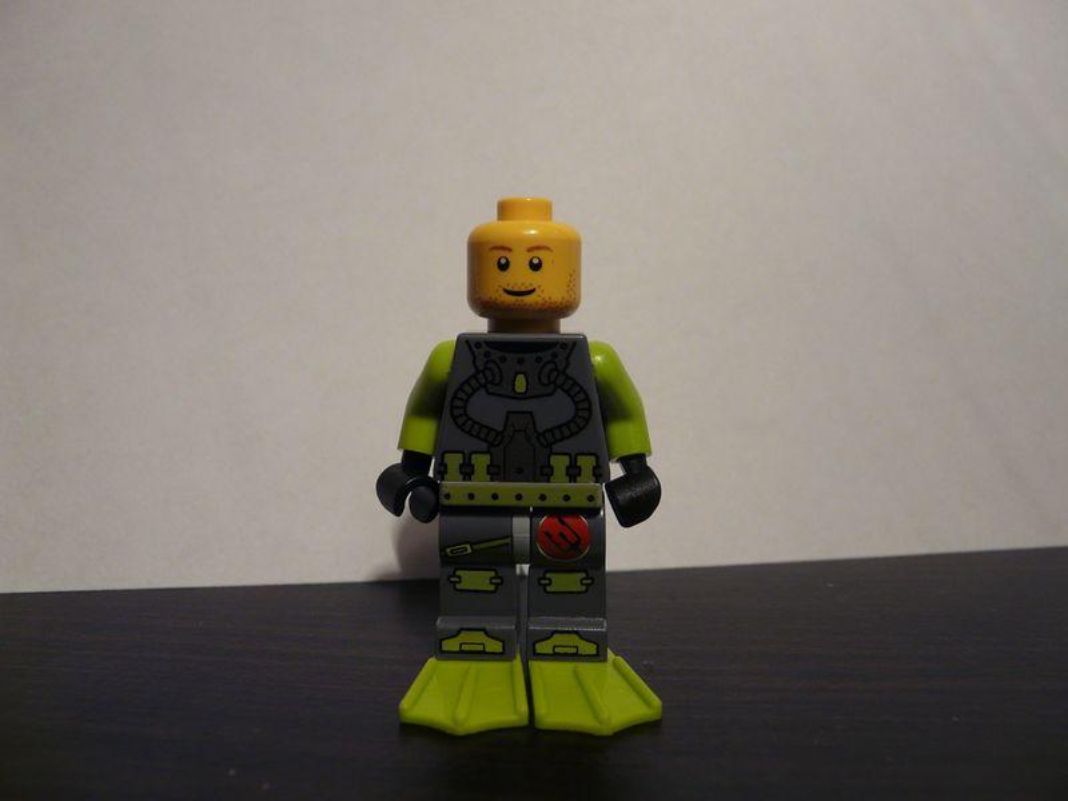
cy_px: 400
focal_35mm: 28
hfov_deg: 63.4
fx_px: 864
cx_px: 534
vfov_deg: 49.7
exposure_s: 1/30
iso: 125
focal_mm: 4.6
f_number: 2.8
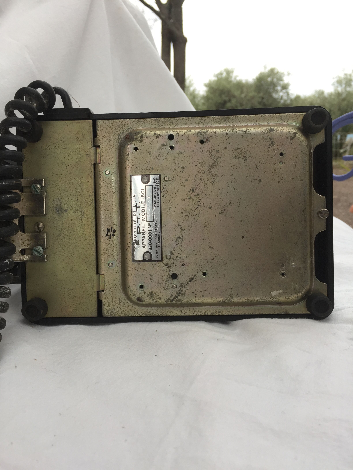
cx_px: 176
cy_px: 235
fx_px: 394
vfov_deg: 61.7
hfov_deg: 48.2
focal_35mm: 29
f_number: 2.2
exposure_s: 1/100
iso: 40
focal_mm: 4.15
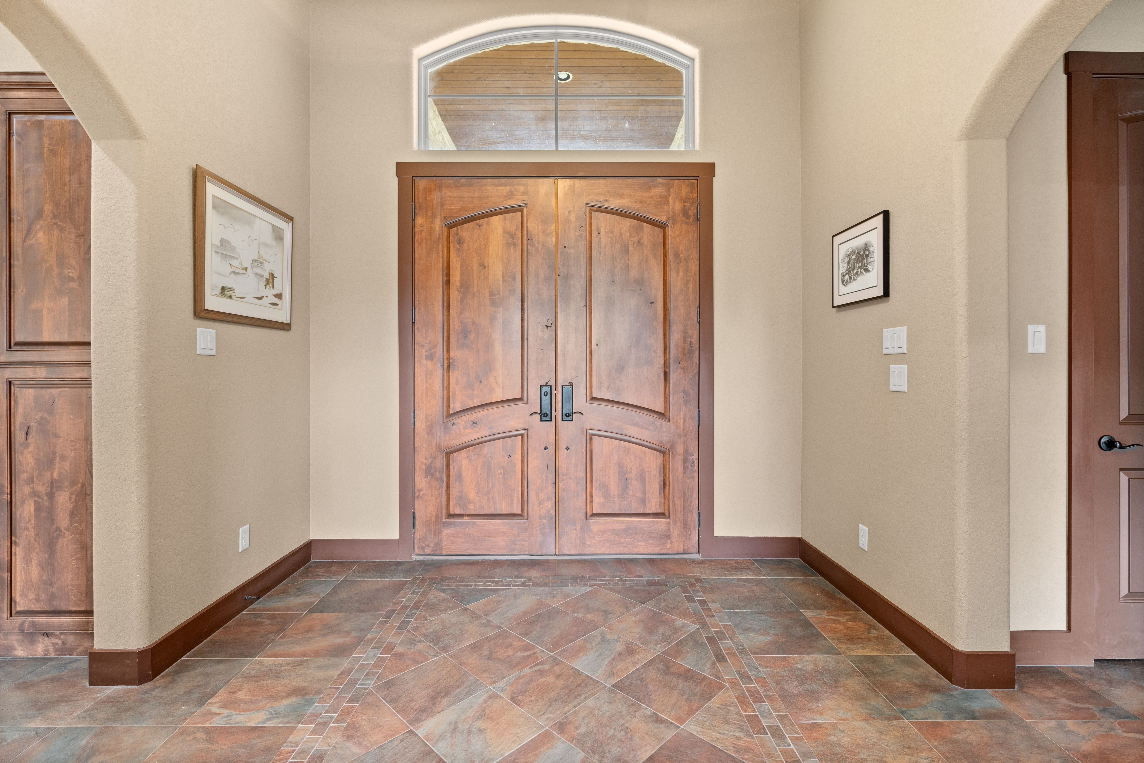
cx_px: 572
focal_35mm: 16
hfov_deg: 96.7
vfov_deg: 73.7
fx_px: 508
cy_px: 382
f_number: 7.1
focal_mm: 16
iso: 320
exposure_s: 1.3
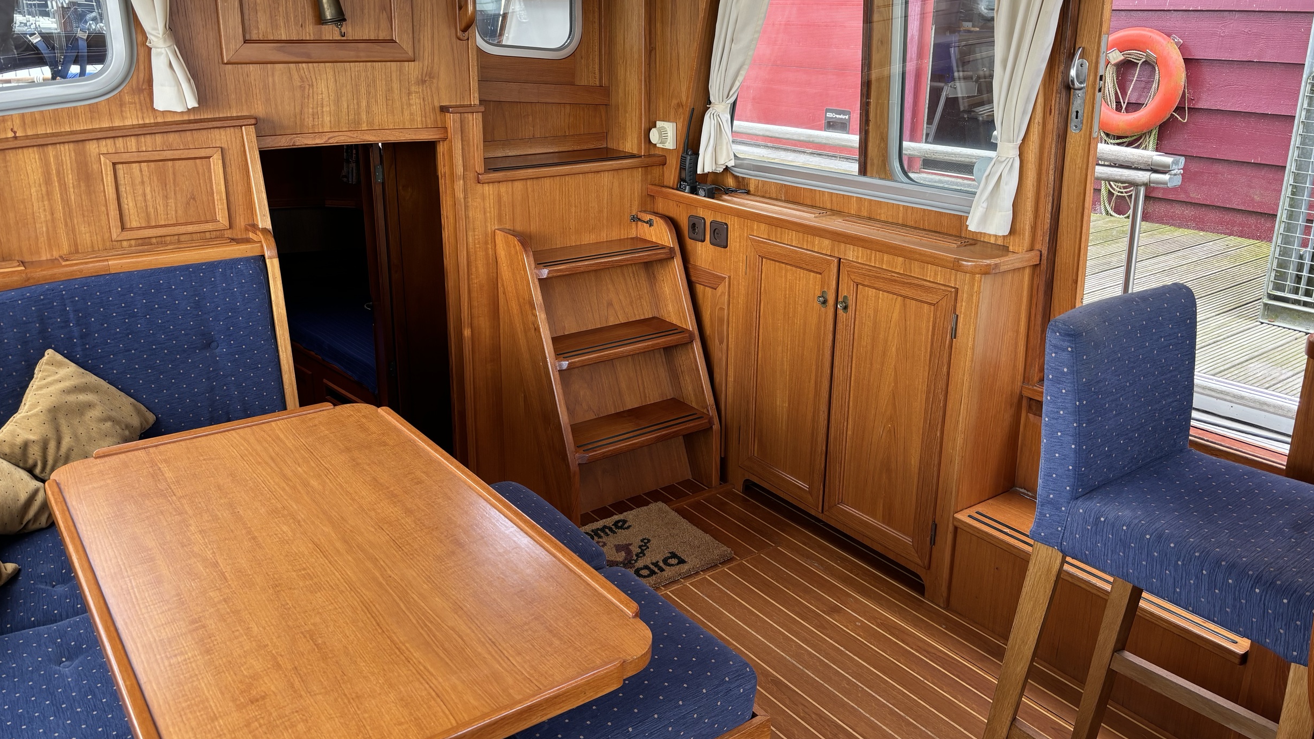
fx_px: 1010
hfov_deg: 66.1
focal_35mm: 29
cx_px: 654
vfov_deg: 40.1
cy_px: 313
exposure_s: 1/121
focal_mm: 5.96
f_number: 1.6
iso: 64
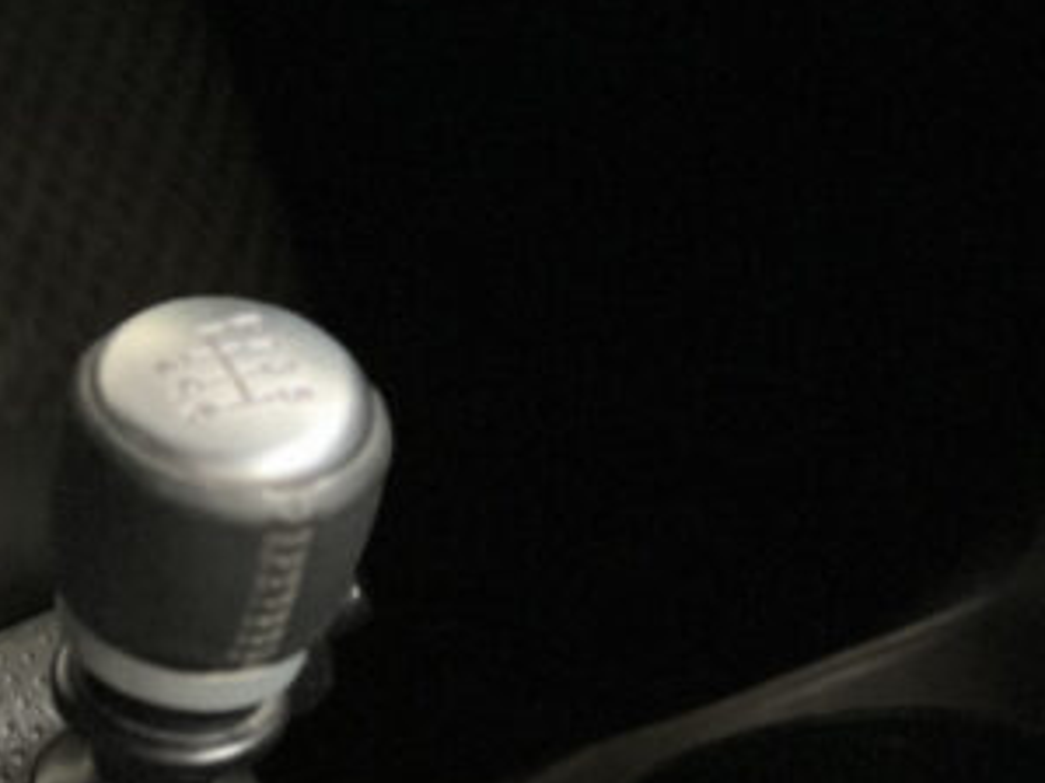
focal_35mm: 206
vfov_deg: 7.1
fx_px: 6216
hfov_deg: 9.5
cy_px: 1003
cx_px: -101
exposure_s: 1/15
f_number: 2.8
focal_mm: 9
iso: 500
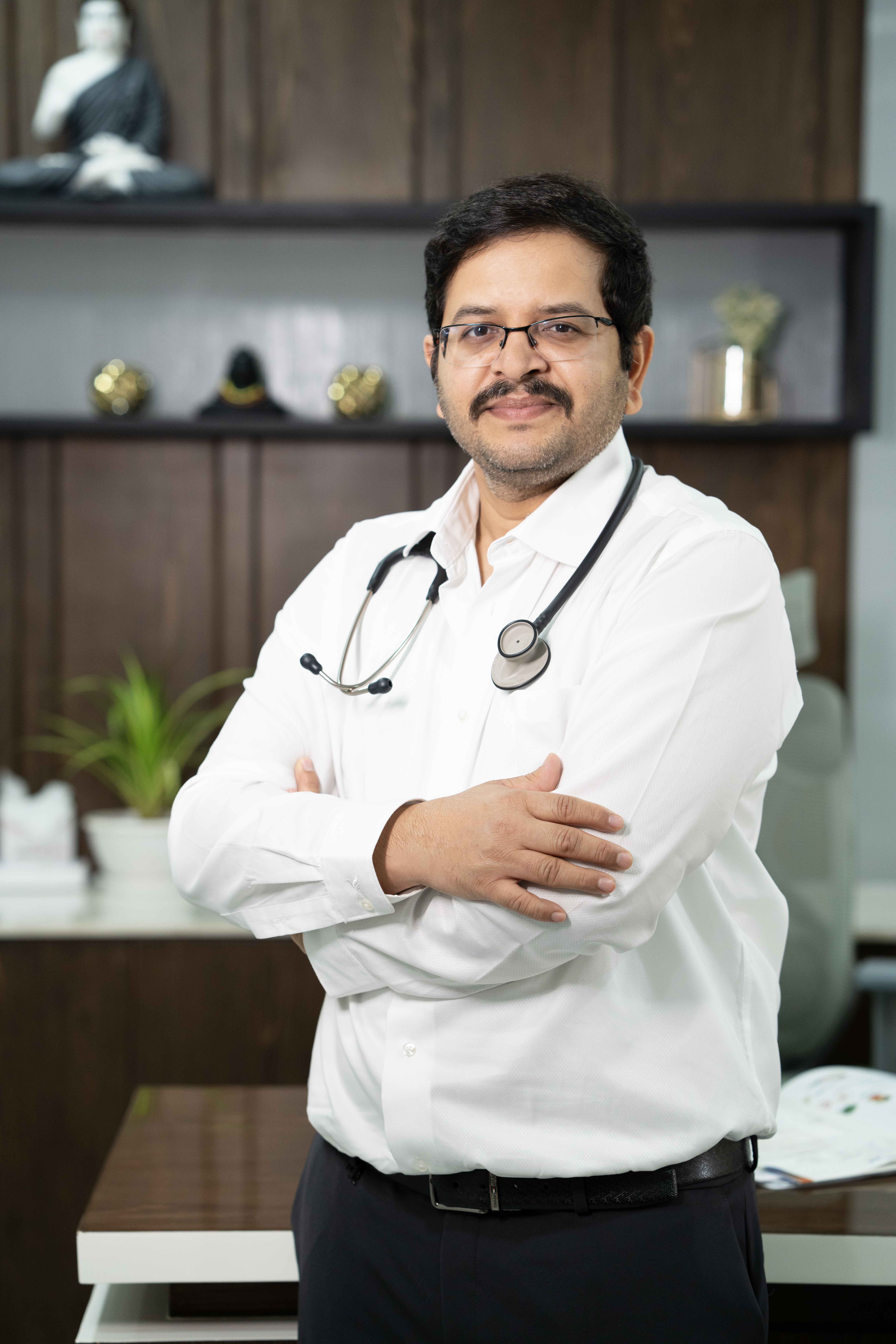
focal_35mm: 85
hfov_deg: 16.1
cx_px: 448
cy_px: 672
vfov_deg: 23.9
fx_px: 3172
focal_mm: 85
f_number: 3.2
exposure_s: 1/125
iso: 800
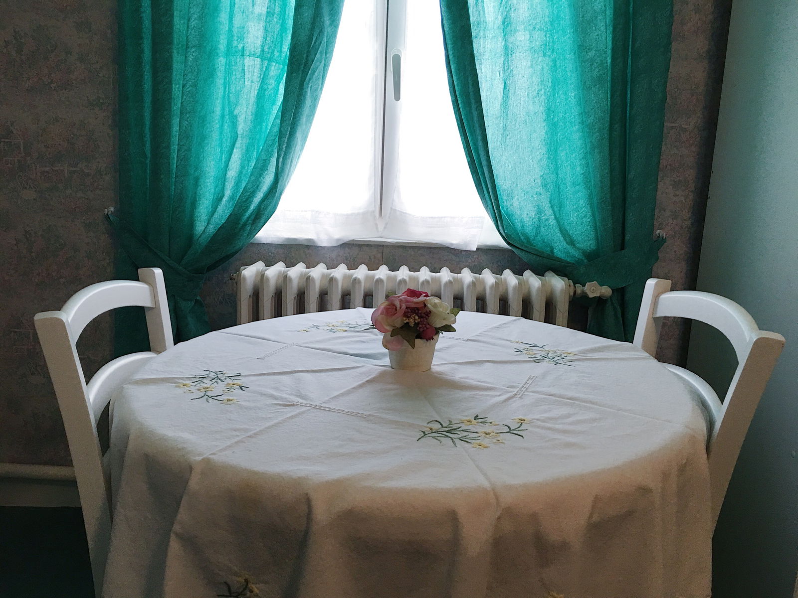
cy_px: 299
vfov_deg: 48.2
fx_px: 669
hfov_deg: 61.7
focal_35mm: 29
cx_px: 399
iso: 40
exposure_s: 1/33
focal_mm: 4.15
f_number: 2.2
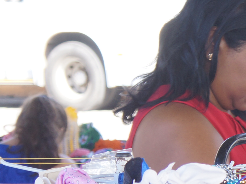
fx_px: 1152
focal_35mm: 162
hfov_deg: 11.2
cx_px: 470
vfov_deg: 8.9
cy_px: 294
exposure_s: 1/60
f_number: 4
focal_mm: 25
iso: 100
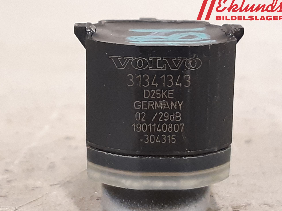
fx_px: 220
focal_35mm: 27
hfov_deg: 65.3
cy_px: 106
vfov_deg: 51.4
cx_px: 138
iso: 200
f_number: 1.7
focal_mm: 3.93
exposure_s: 1/33
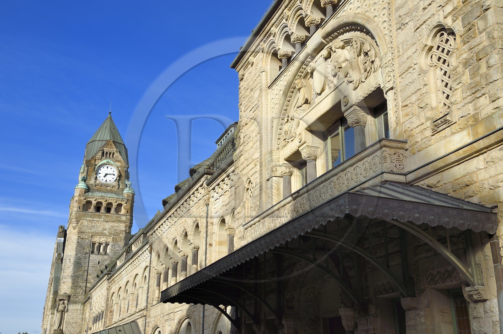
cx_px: 252
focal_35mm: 44
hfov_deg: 44.5
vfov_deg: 30.5
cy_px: 167
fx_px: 614
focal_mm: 44
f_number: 11
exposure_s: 1/200
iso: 200
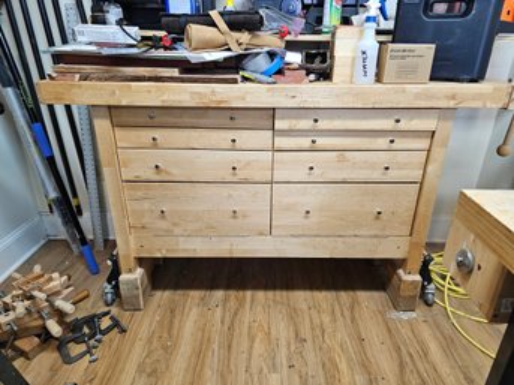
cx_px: 257
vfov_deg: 58.8
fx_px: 341
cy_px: 192
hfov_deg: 73.9
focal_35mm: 23
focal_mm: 6.3
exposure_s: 1/120
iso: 250
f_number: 1.7
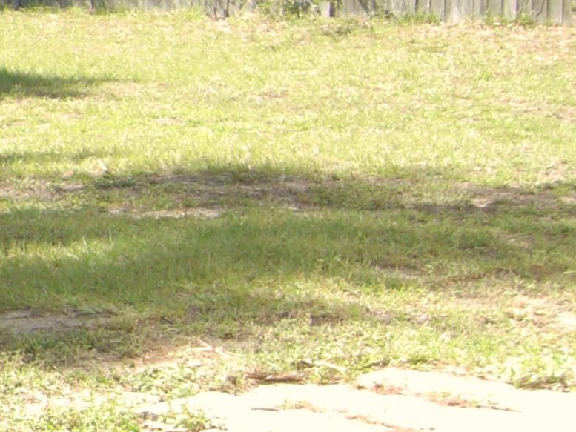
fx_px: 2313
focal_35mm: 139
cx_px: -491
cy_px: -19
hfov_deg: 12.8
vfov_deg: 10.6
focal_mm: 7.5
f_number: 3.8
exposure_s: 1/140
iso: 50
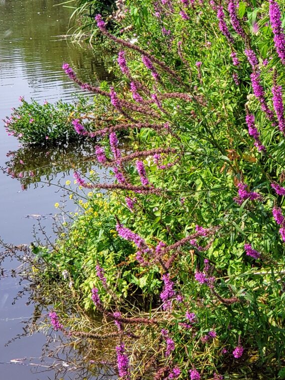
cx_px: 189
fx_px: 900
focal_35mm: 82
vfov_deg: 23.6
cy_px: 100
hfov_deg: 18.0
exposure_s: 1/509
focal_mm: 6
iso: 32
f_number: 2.4
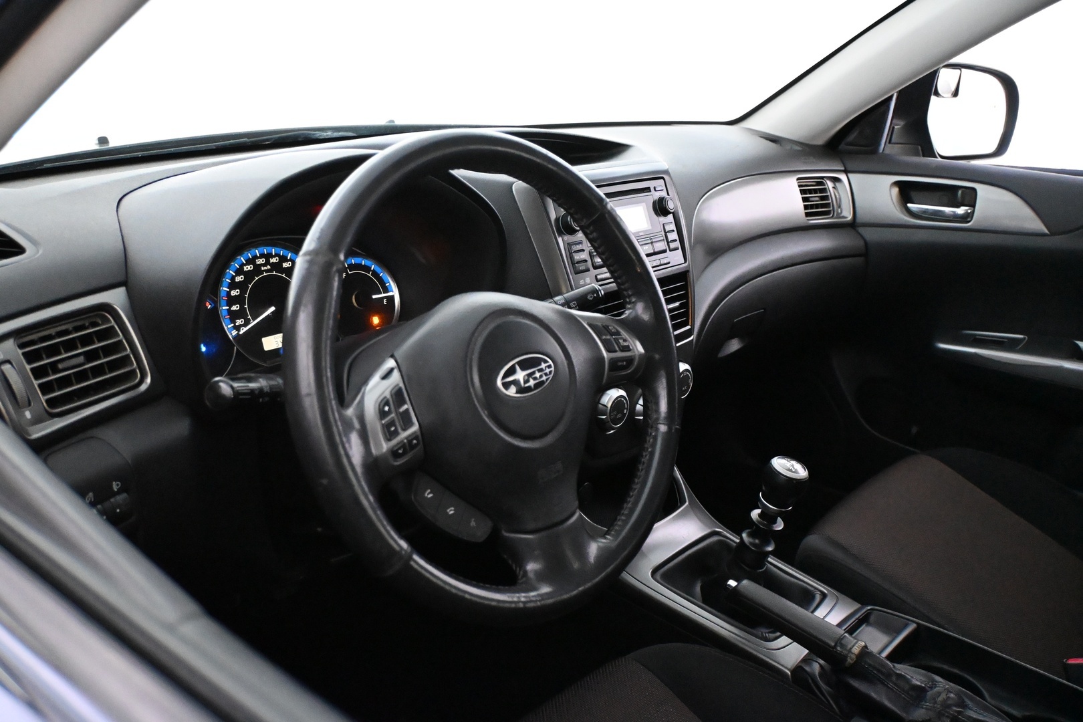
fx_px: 970
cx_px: 542
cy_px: 361
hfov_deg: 58.3
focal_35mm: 32
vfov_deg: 40.8
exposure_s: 1/60
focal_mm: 21.5
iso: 10000
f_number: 4
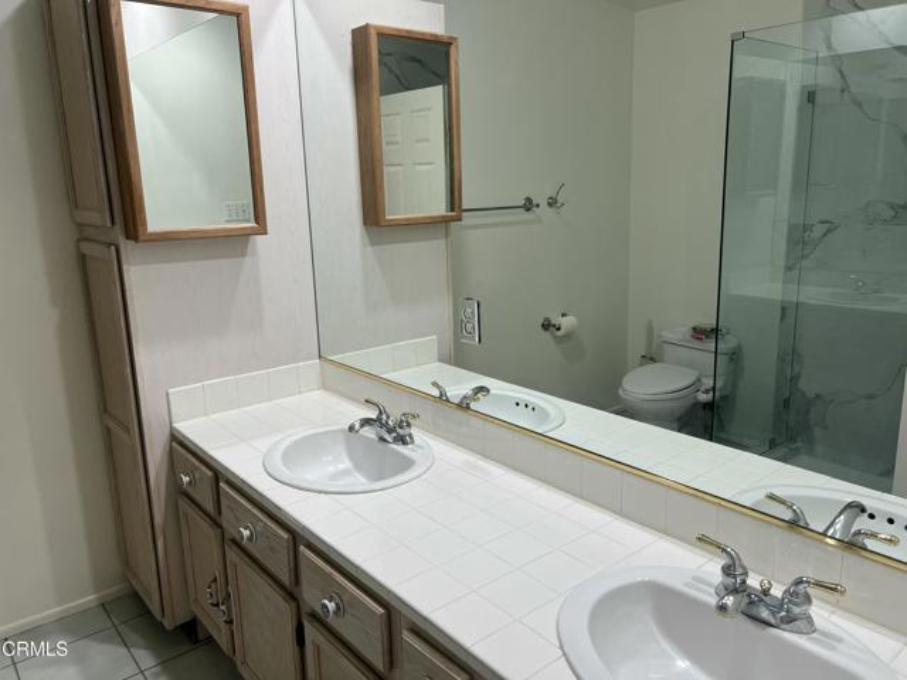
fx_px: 681
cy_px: 340
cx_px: 454
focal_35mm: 26
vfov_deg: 53.1
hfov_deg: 67.3
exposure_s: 1/120
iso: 50
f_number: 1.5
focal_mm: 5.7
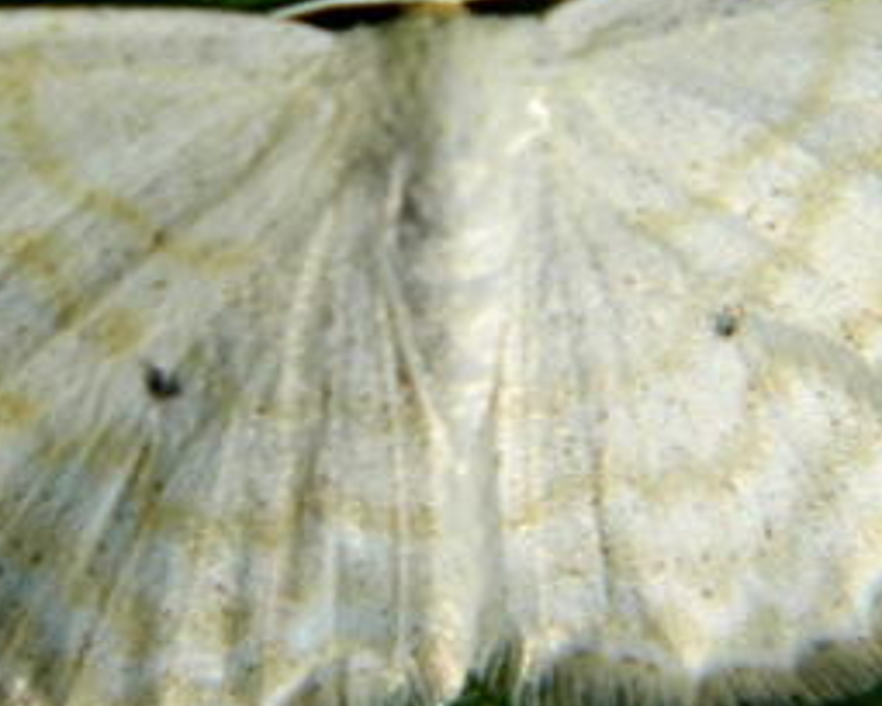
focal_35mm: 289
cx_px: 382
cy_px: 291
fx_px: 7544
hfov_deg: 6.7
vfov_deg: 5.4
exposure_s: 1/160
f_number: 12.6
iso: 80
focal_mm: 18.6
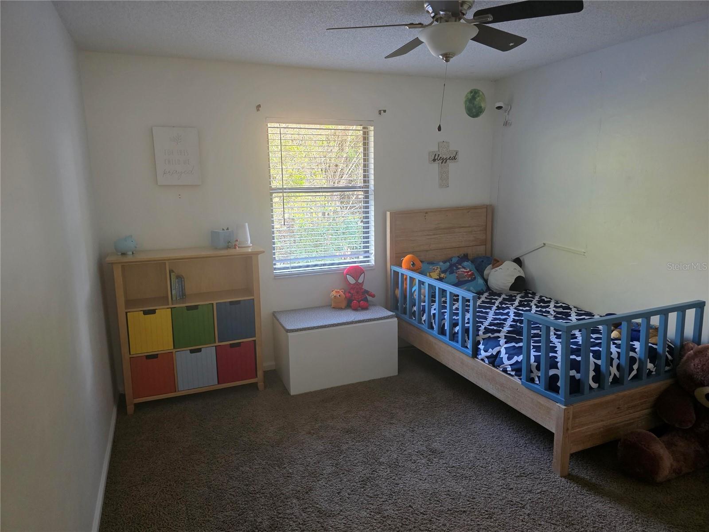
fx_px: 471
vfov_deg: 58.9
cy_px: 266
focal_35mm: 23
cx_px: 354
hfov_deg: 73.9
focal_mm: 6.3
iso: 640
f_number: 1.7
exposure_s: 1/120
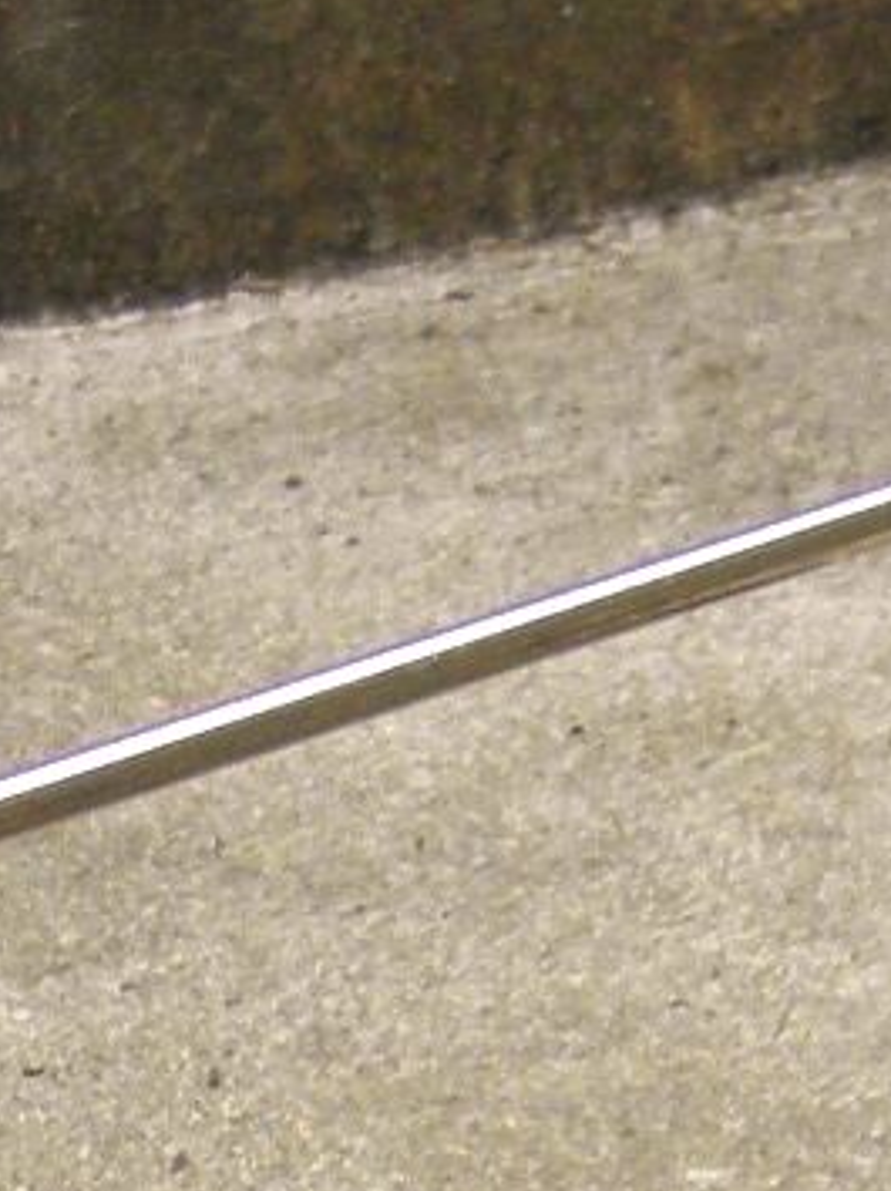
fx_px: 8453
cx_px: 851
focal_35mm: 246
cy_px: 3200
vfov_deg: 7.4
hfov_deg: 6.0
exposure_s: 1/80
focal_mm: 6.2
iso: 100
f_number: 3.7
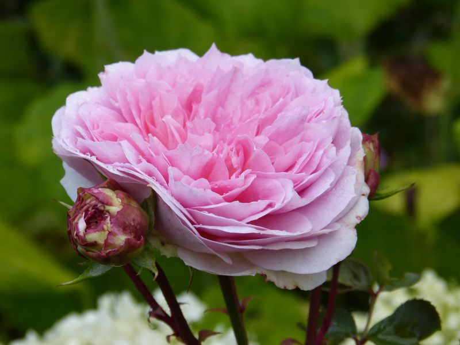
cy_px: 172
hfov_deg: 15.2
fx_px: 1728
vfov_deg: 11.4
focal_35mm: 130
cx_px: 230
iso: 100
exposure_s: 1/160
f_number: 4
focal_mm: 23.5
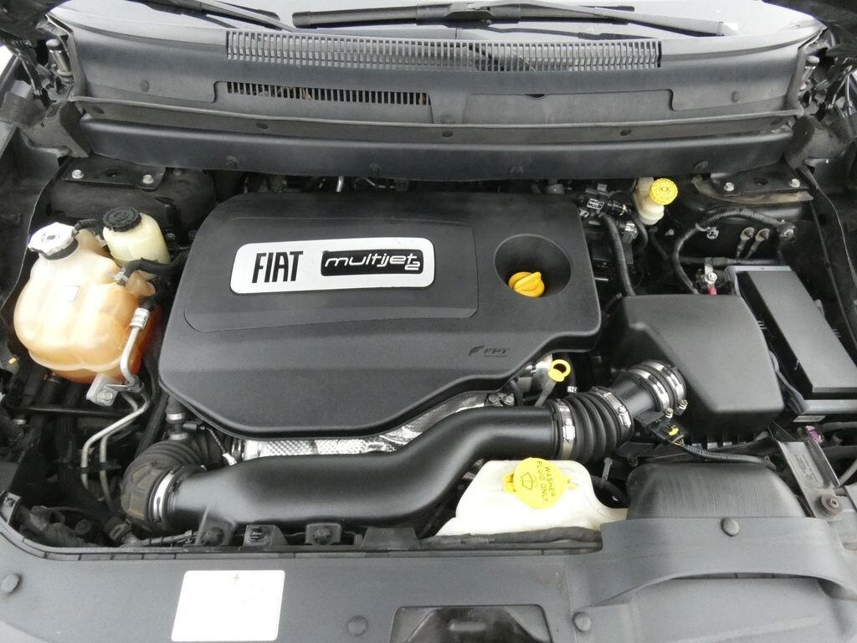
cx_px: 428
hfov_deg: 81.7
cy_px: 322
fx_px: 495
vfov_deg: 66.0
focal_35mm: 20
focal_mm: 3.6
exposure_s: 1/60
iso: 1000
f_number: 5.6
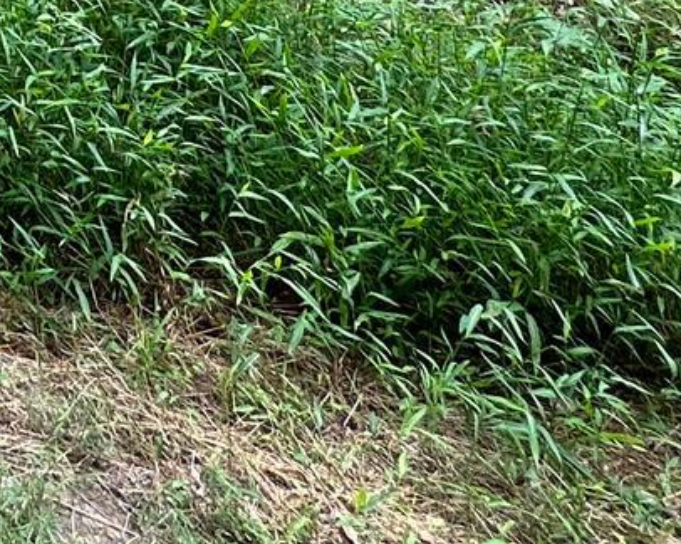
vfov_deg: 15.4
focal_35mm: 69
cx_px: -555
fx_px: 1389
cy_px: -670
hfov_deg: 19.9
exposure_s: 1/99
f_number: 2.2
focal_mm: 2.22
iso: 50
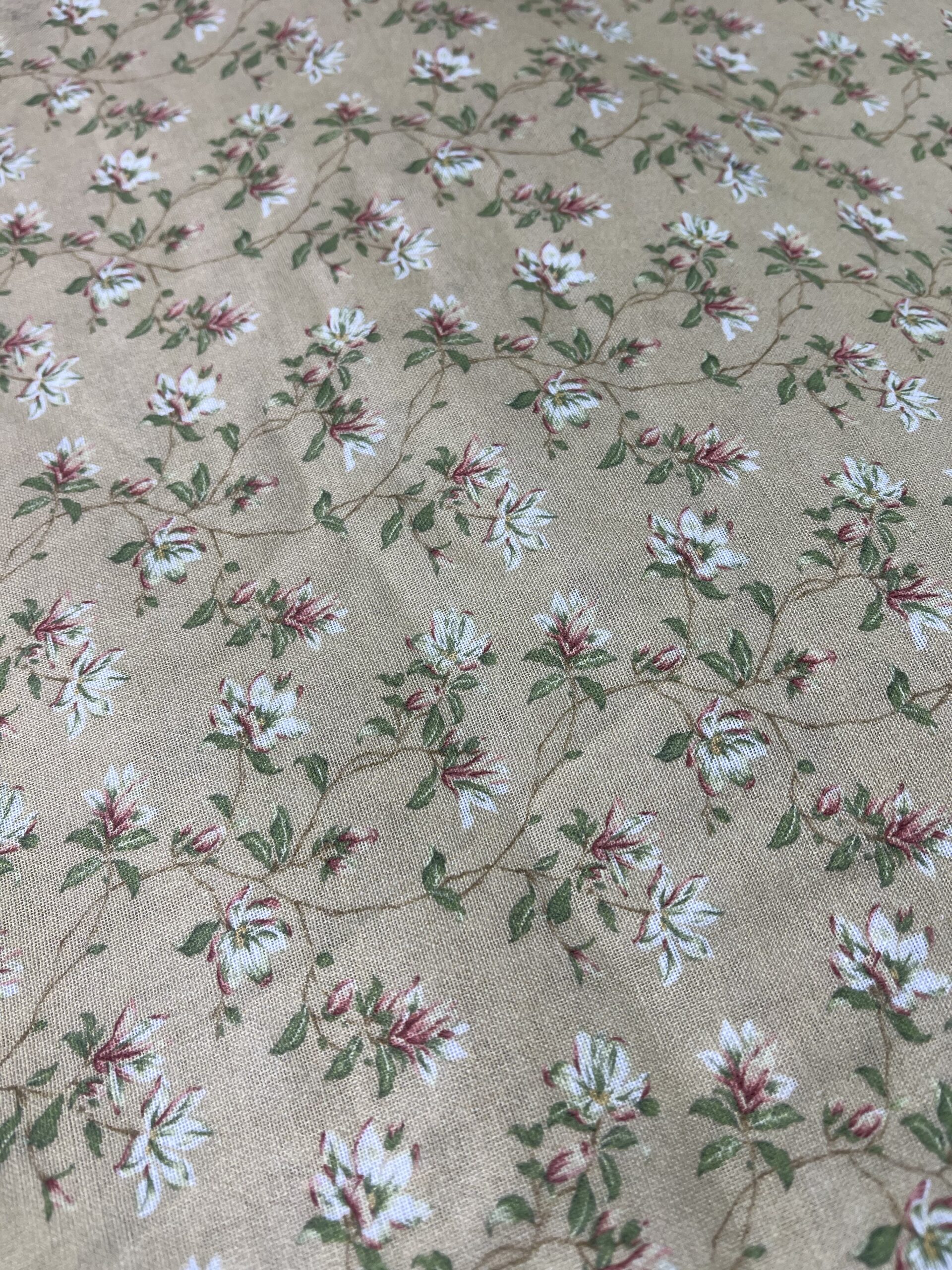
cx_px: 476
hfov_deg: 53.1
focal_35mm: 26
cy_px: 635
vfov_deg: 67.3
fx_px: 953
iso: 50
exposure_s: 1/375
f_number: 1.6
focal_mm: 5.1
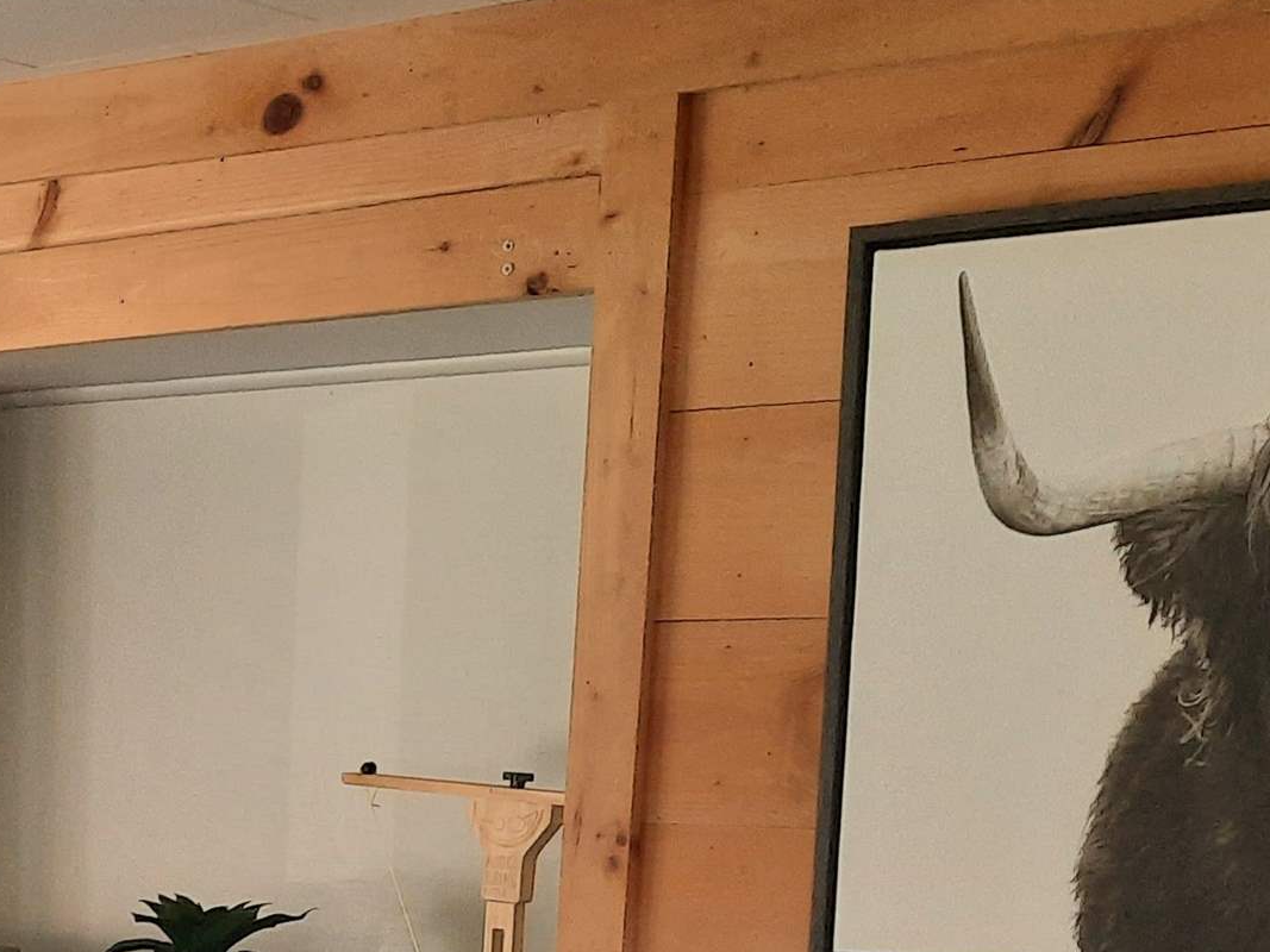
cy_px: 1171
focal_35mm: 72
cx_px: -149
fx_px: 2641
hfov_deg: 25.0
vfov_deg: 19.2
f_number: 2
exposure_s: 1/40
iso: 320
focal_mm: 4.6
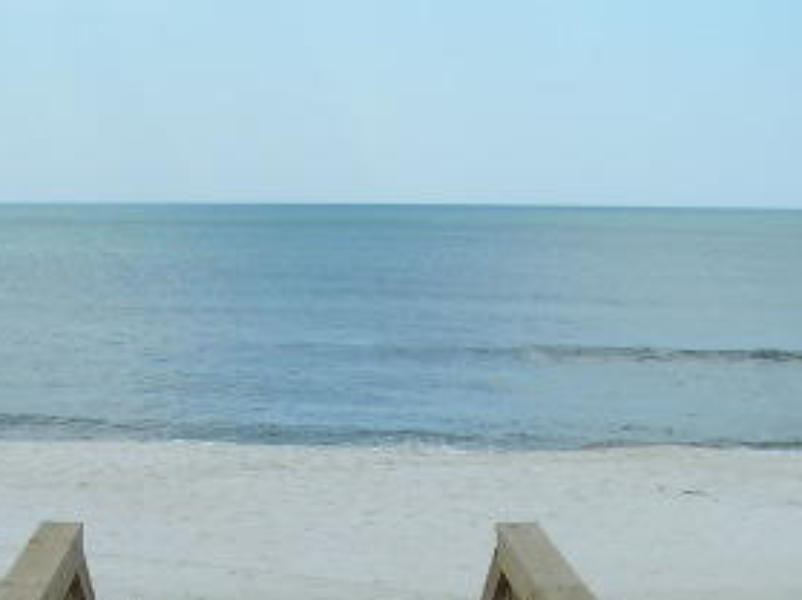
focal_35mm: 94
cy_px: 505
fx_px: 2177
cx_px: 305
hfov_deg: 20.8
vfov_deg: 15.6
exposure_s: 1/1000
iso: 50
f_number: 3.5
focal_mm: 6.3
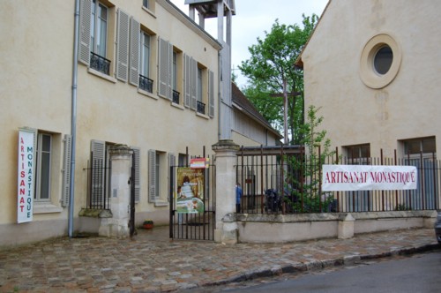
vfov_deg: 34.1
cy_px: 146
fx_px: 477
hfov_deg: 49.6
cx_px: 220
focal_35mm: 39
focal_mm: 26
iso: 200
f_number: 5.6
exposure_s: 1/125
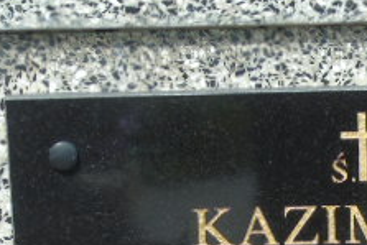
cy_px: 385
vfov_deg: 5.6
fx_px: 2499
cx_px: 418
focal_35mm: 245
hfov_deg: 8.3
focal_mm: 15
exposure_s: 1/320
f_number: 4.1
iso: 80
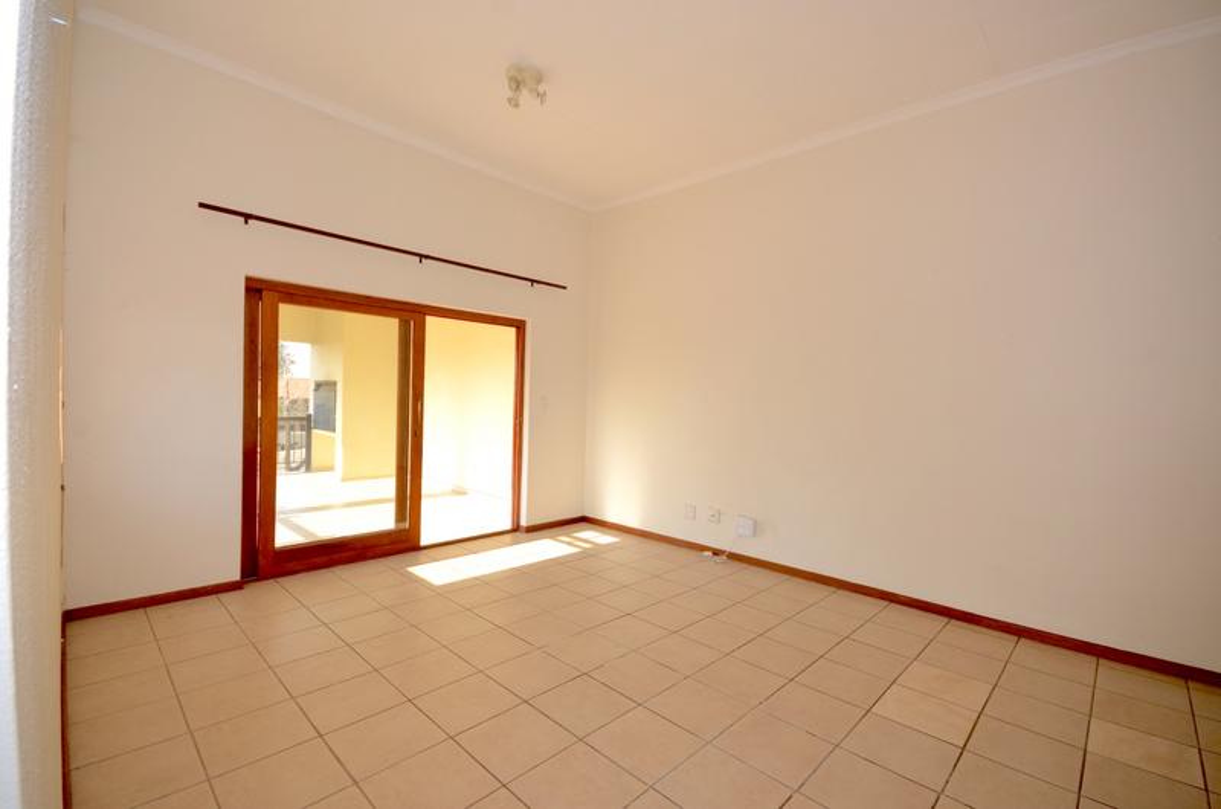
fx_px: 508
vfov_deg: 77.1
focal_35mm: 15
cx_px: 610
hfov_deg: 100.5
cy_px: 404
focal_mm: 10
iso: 280
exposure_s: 1/200
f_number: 7.1
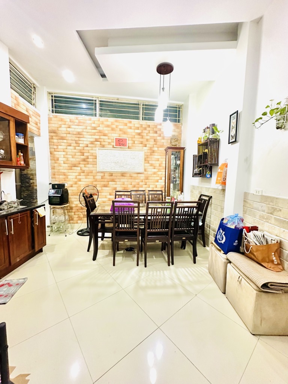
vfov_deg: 102.1
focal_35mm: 14
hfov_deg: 85.7
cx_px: 144
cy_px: 192
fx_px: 155
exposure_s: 1/50
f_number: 2.2
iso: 500
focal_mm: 2.22
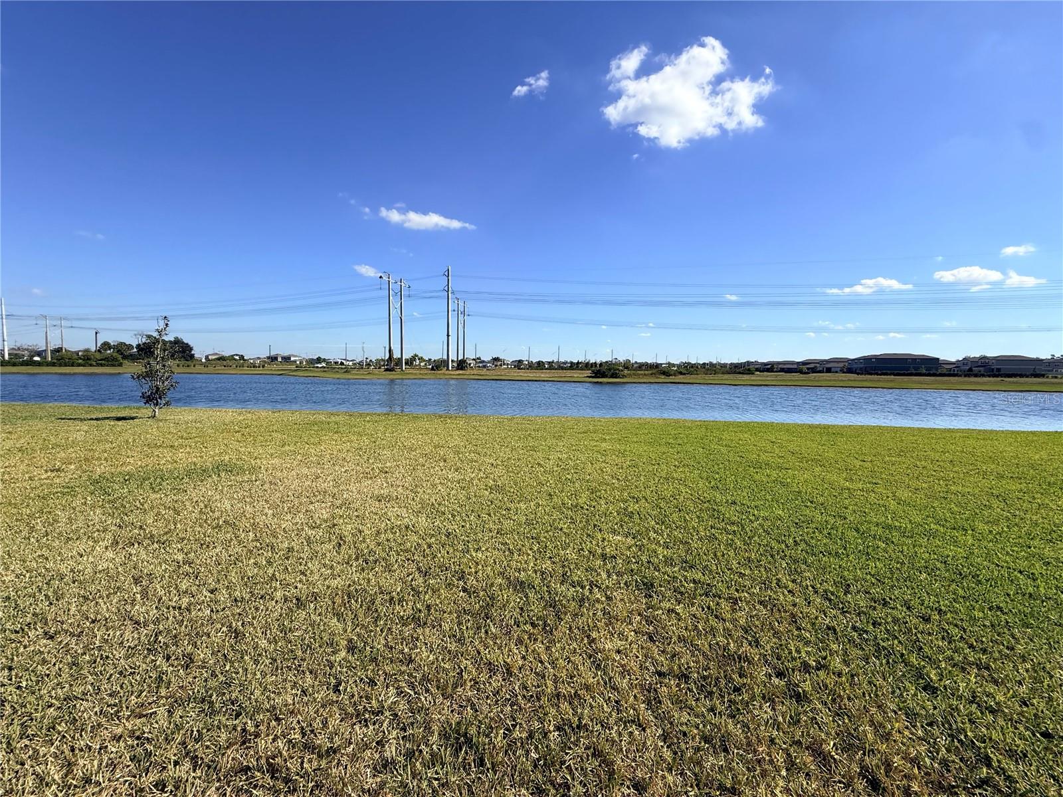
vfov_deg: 85.7
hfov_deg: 102.1
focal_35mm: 14
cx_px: 532
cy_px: 398
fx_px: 430
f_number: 2.2
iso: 50
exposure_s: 1/2717
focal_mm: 2.22
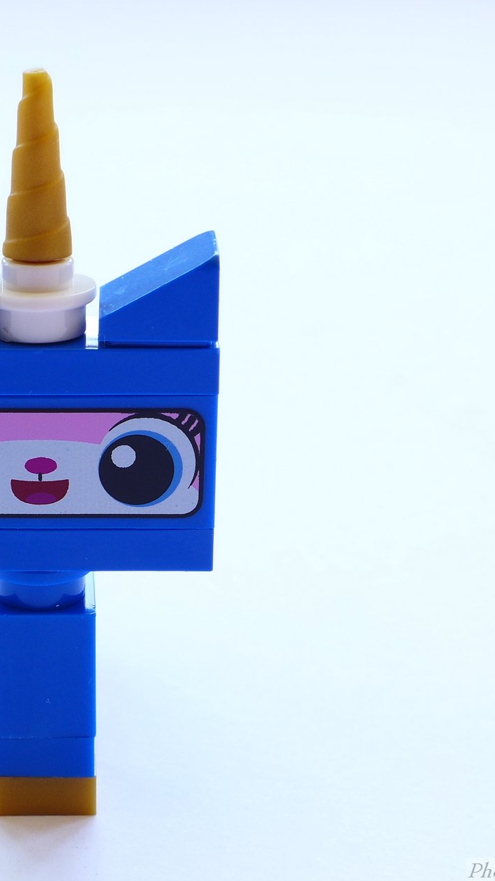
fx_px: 1844
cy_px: 441
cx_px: 43
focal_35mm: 79
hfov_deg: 15.1
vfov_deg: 26.9
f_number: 4.5
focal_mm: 9.8
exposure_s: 1/25
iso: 80
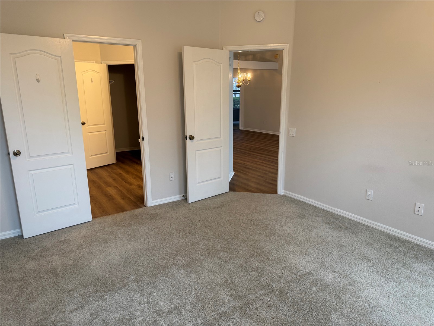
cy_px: 163
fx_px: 301
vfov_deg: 56.8
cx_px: 217
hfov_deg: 71.6
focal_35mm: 24
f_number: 1.78
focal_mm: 6.76
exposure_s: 1/60
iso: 125
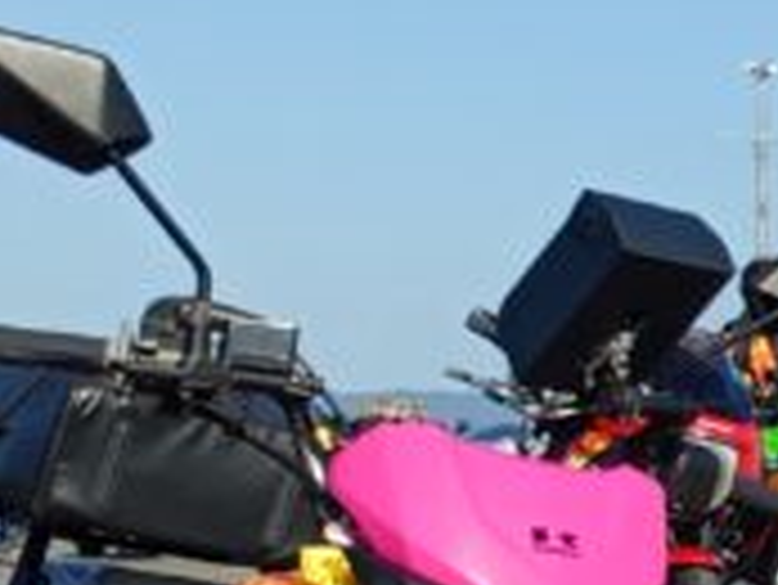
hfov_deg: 11.0
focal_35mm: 148
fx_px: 3329
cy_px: 526
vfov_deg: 10.0
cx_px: 1938
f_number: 1.7
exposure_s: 1/637
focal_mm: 4.7
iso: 50
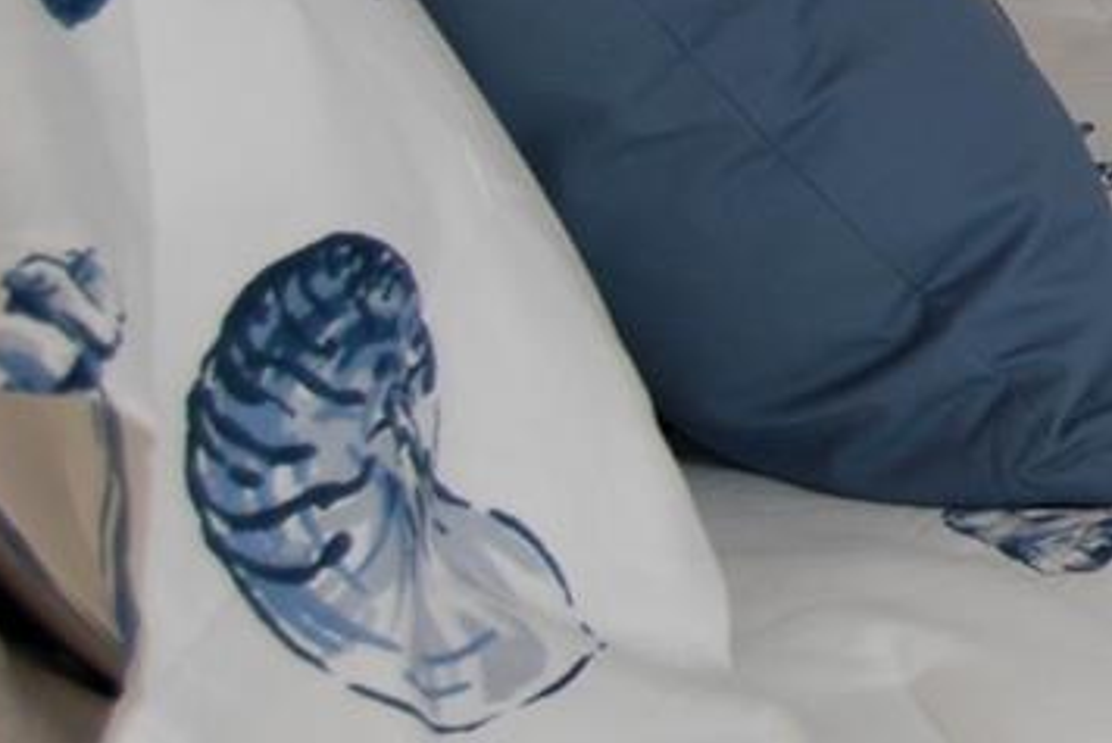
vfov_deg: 8.4
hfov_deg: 11.1
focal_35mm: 162
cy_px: -259
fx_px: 5008
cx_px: 2465
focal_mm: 24
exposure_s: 1/60
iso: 200
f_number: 4
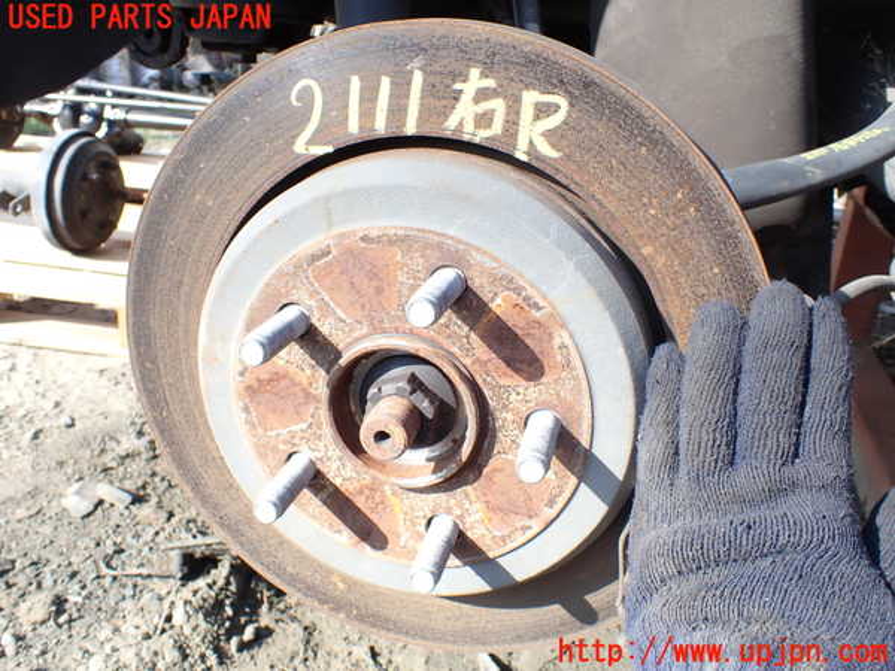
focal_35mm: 30
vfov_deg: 46.8
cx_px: 448
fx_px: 776
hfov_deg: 60.0
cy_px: 336
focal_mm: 5.4
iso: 100
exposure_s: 1/200
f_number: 3.2
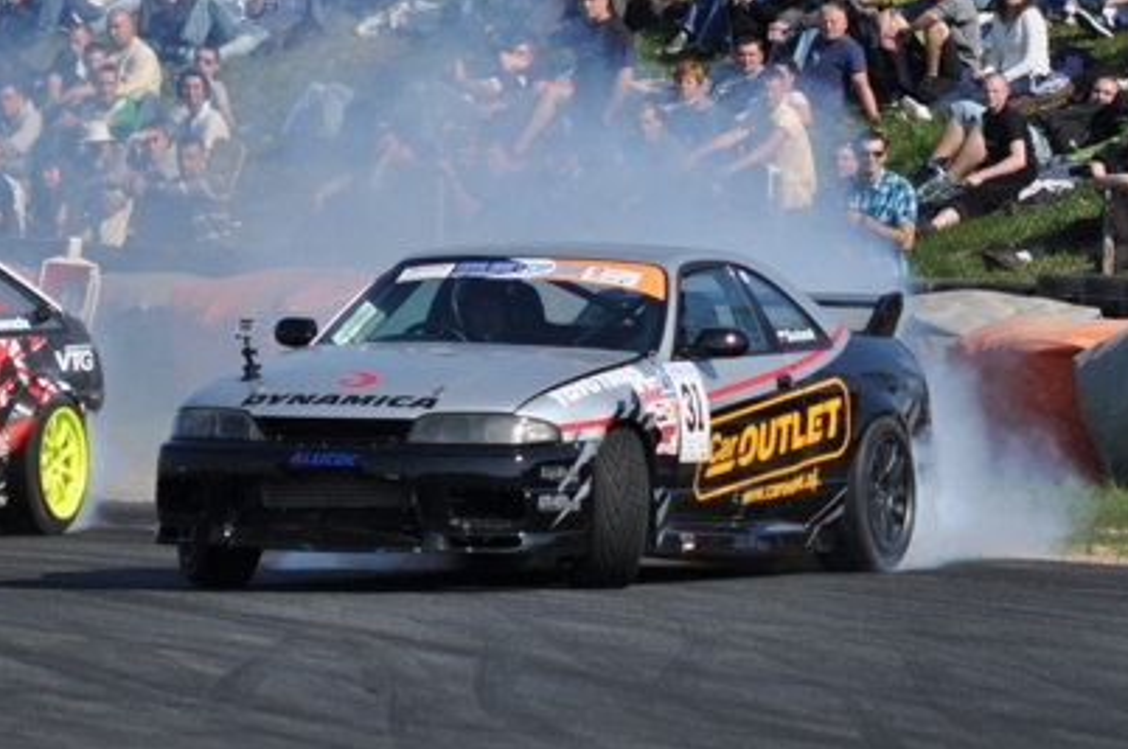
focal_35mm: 682
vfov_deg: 2.0
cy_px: 216
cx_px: 448
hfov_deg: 3.0
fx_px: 21343
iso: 200
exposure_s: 1/1250
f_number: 5.6
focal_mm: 190
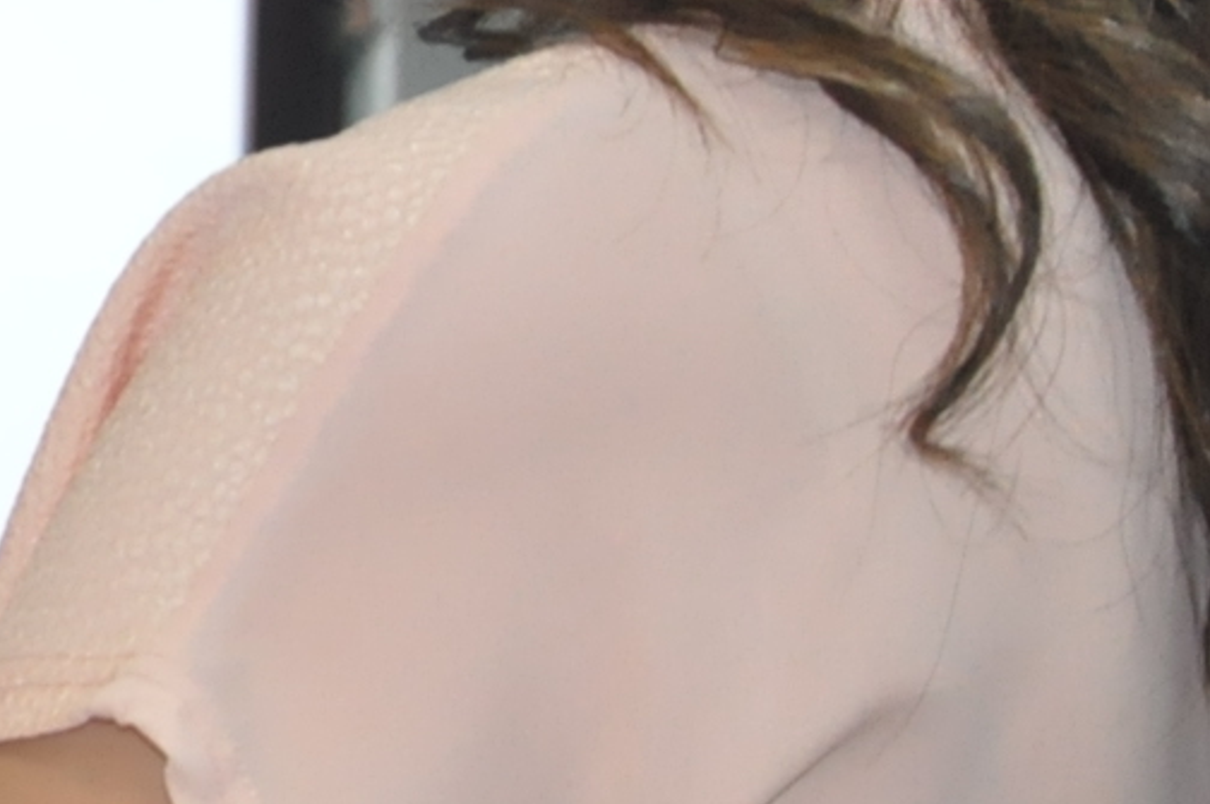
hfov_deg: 7.4
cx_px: -1258
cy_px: 175
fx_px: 8999
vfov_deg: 5.1
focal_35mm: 268
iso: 2000
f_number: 7.1
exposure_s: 1/200
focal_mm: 42
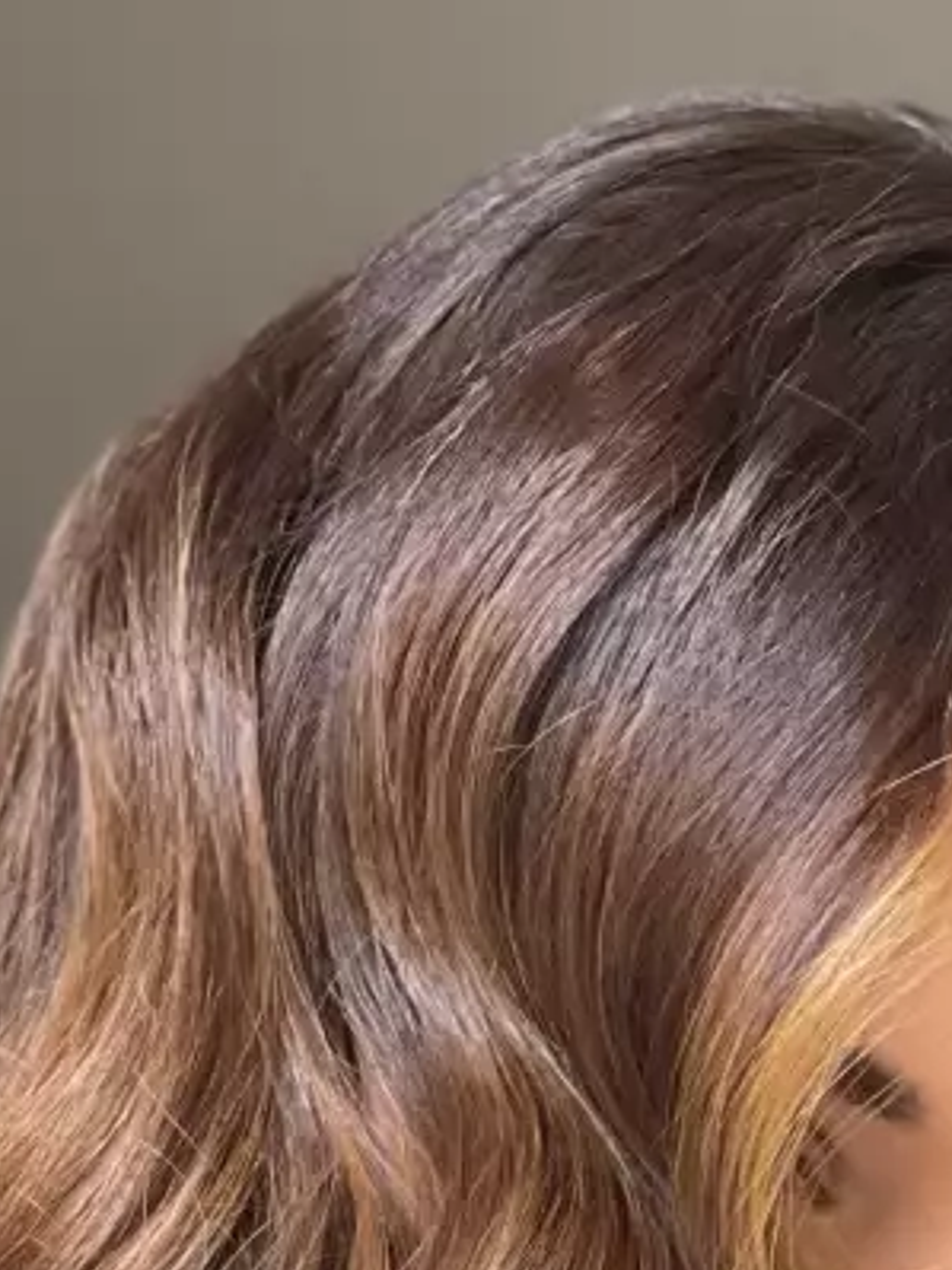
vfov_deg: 9.0
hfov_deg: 6.9
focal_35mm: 214
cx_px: 952
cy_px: 1908
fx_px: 7851
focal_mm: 7.5
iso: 160
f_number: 2.2
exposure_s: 1/121
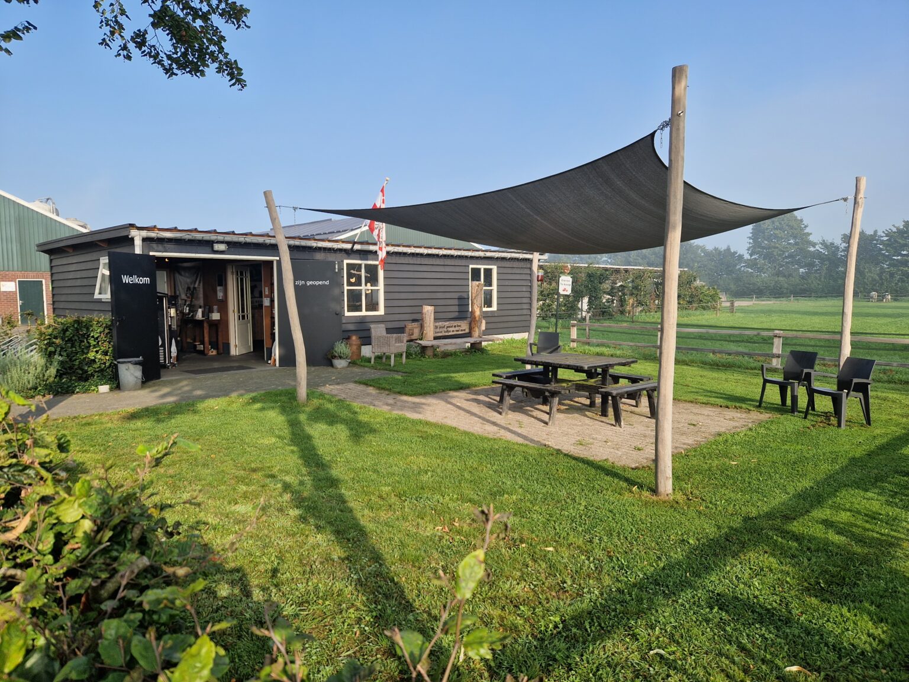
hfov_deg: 73.9
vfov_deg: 58.9
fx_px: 604
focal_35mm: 23
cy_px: 341
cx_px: 454
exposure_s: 1/1144
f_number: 1.8
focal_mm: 5.4
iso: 50
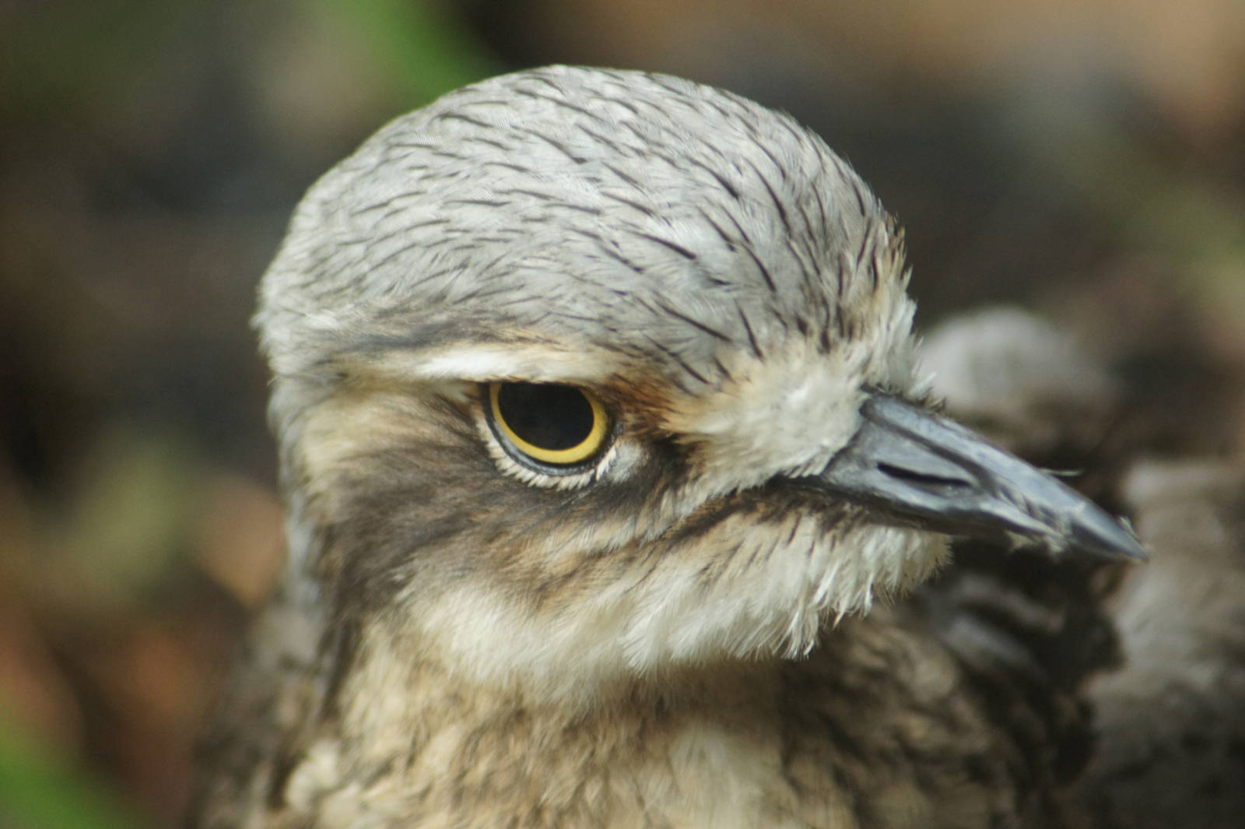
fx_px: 15554
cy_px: 414
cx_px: 622
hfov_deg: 4.6
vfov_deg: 3.1
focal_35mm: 450
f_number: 5.6
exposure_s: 1/40
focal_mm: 300
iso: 800
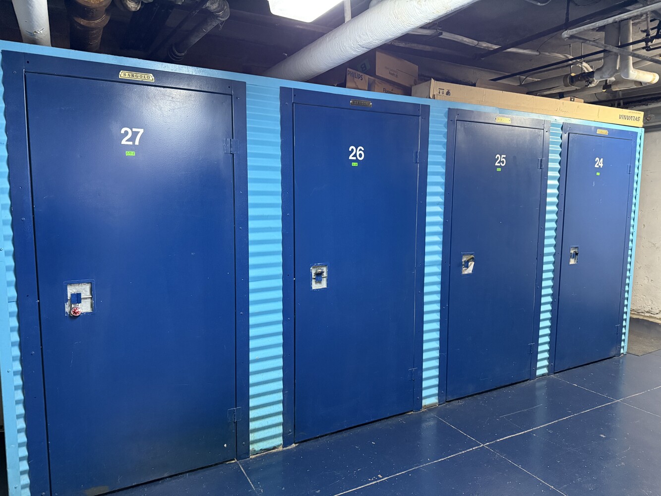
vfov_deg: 56.8
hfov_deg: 71.6
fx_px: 458
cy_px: 248
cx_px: 330
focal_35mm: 24
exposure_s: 1/60
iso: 640
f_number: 1.78
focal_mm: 6.76
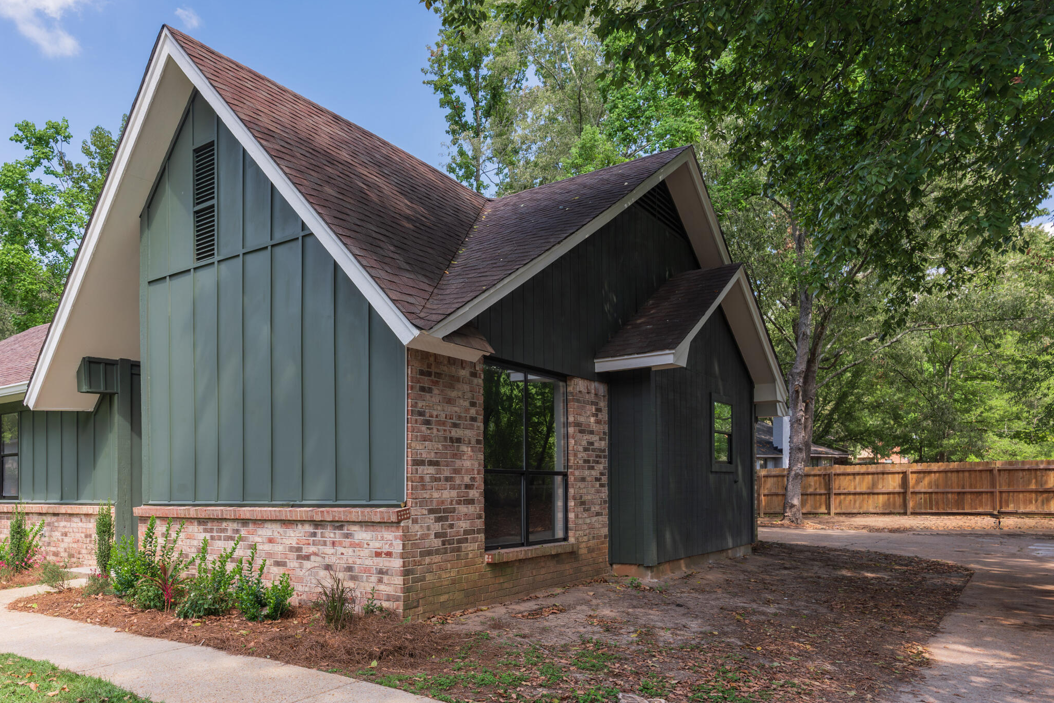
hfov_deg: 70.8
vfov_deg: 51.2
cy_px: 377
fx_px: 732
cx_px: 422
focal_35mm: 25
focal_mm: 17
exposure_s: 1/80
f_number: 7.1
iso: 200
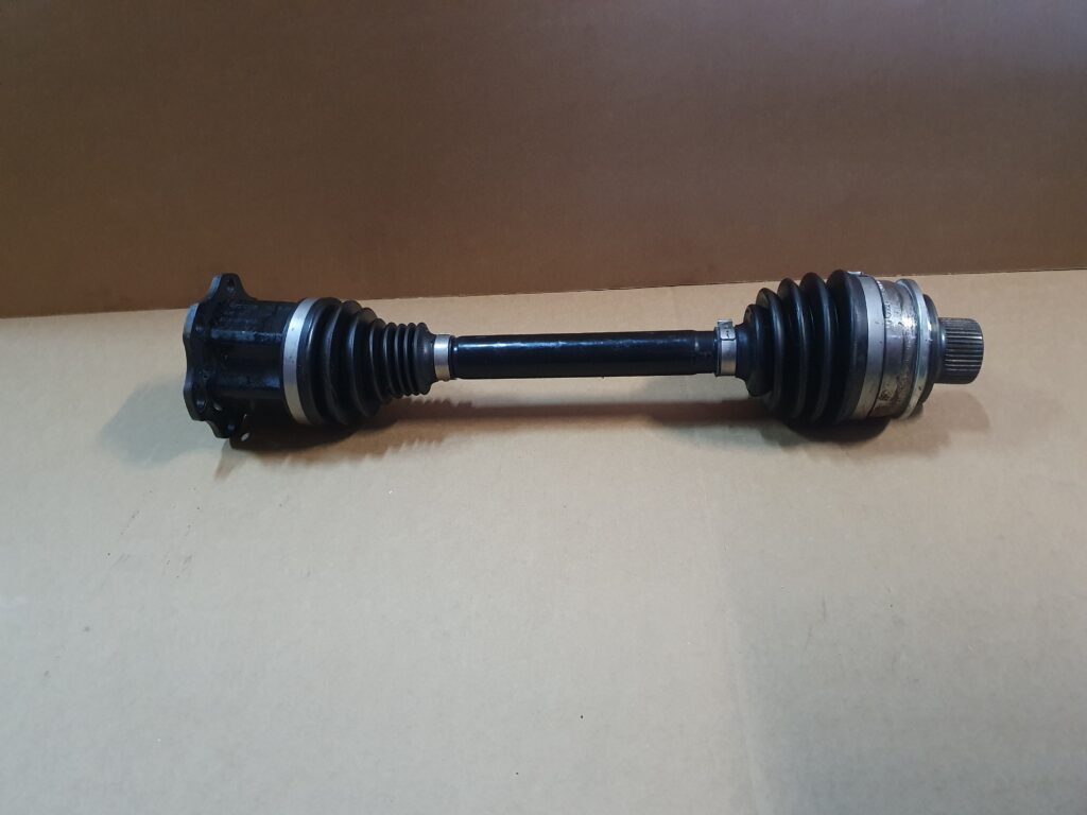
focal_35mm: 26
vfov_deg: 53.1
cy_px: 408
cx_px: 544
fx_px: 816
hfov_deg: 67.3
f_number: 1.5
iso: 500
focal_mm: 4.32
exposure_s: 1/33
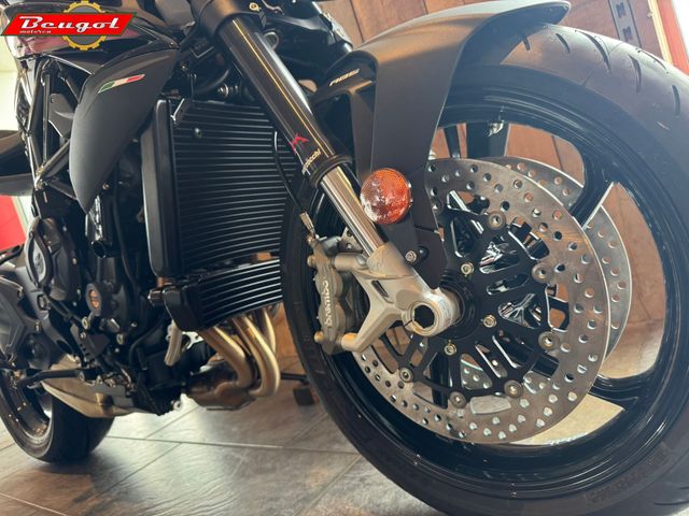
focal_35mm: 24
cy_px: 258
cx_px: 344
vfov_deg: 56.8
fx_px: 478
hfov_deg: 71.6
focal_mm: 6.76
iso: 250
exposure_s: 1/50
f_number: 1.78
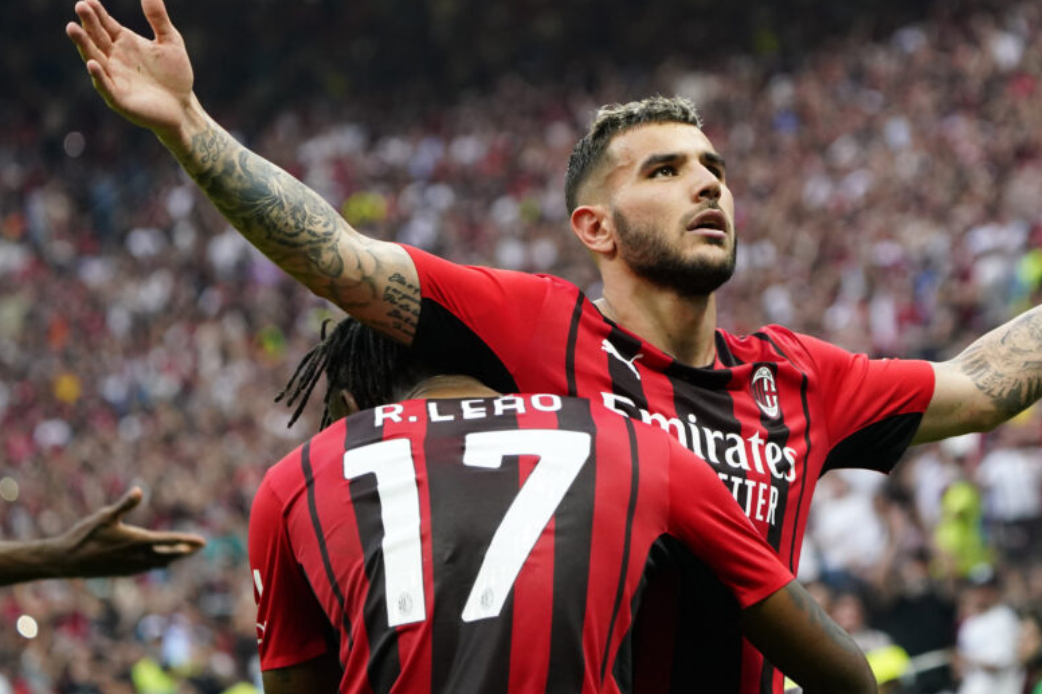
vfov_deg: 5.2
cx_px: 661
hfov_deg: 7.8
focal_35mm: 264
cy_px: 292
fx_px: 7639
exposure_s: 1/640
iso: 3200
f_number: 6.3
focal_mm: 200
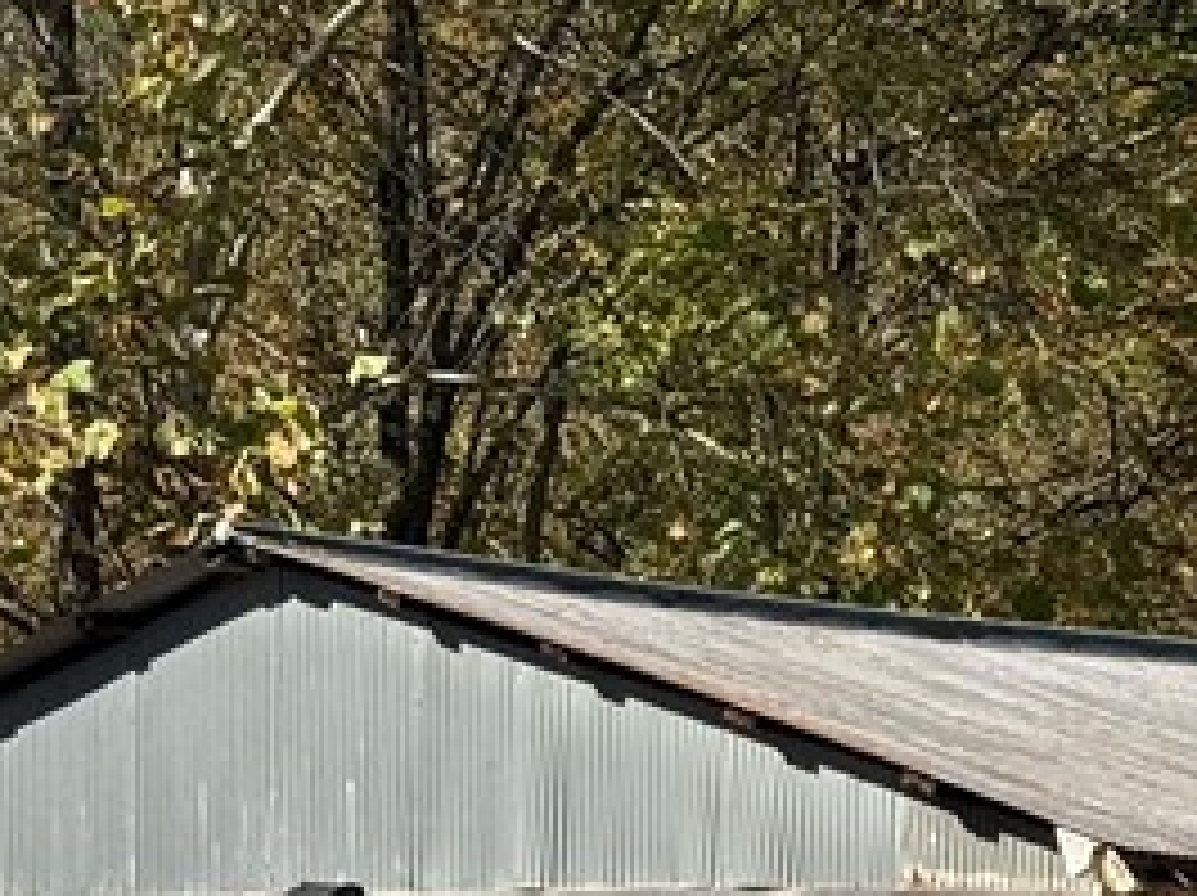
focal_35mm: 185
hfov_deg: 10.6
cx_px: 1179
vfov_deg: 7.8
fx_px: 6391
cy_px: 1553
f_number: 1.78
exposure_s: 1/4329
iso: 80
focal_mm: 6.76
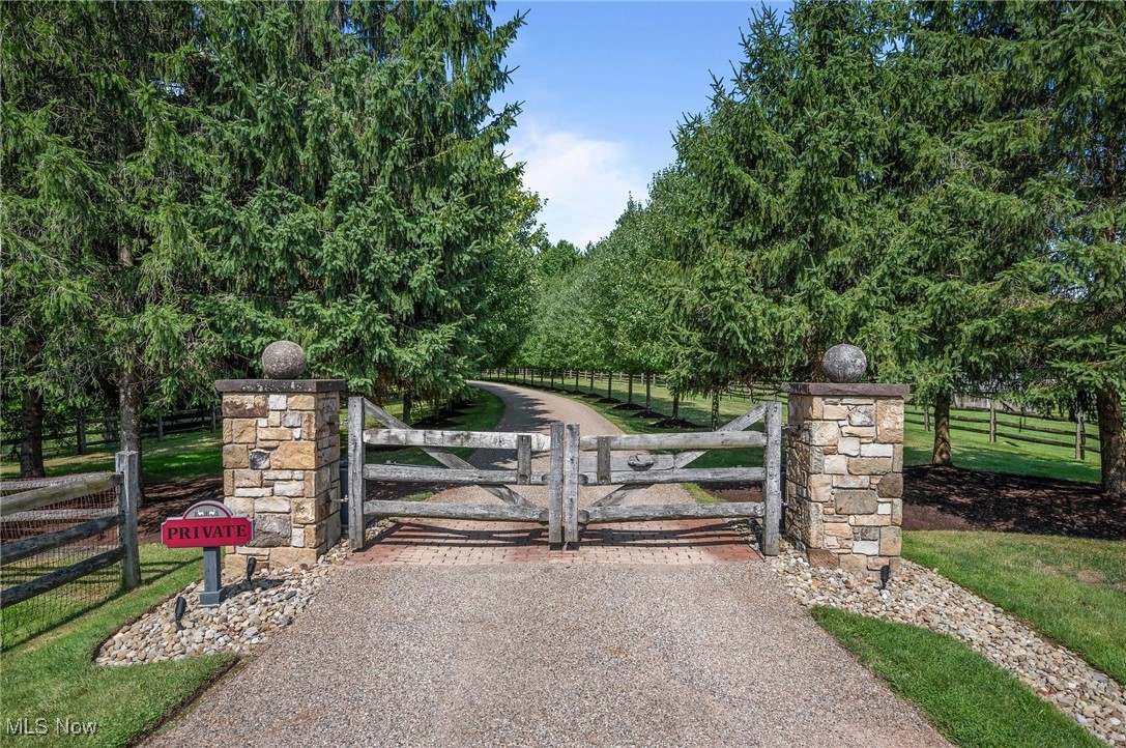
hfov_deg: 85.5
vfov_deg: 63.1
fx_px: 609
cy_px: 374
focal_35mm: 20
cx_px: 563
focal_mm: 19.5
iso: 400
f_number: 8
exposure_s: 1/640
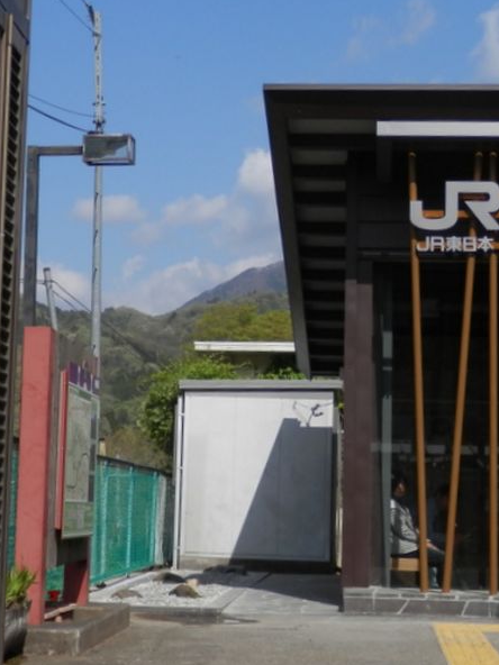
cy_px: 332
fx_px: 1038
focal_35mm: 54
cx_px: 365
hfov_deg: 26.7
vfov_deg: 35.5
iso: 80
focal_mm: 7.3
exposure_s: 1/160
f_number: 10.4
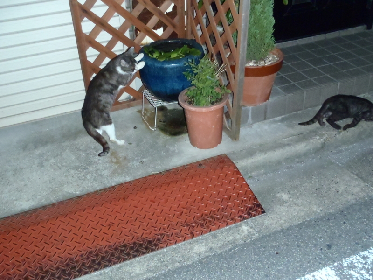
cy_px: 140
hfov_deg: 49.0
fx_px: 409
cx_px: 186
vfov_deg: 37.7
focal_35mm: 38
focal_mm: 6.83
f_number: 4.6
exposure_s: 1/40
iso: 800
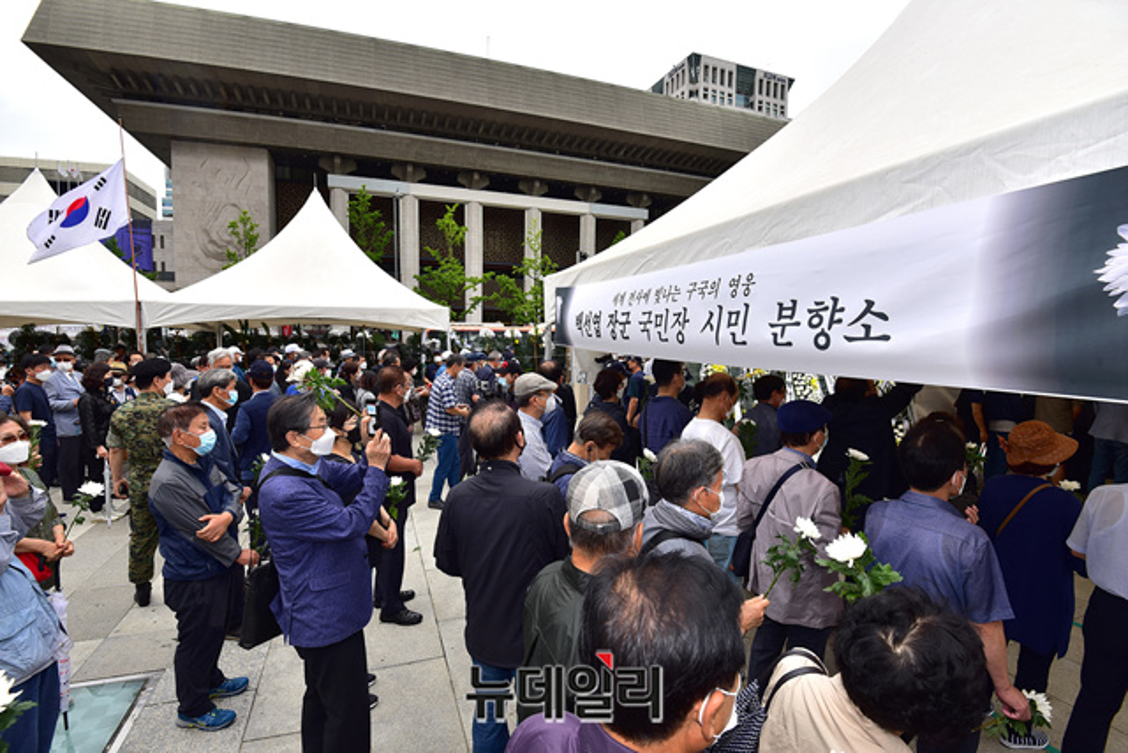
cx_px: 564
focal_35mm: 16
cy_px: 376
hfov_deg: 96.7
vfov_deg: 73.8
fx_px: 501
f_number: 9
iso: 100
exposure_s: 1/250
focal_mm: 16
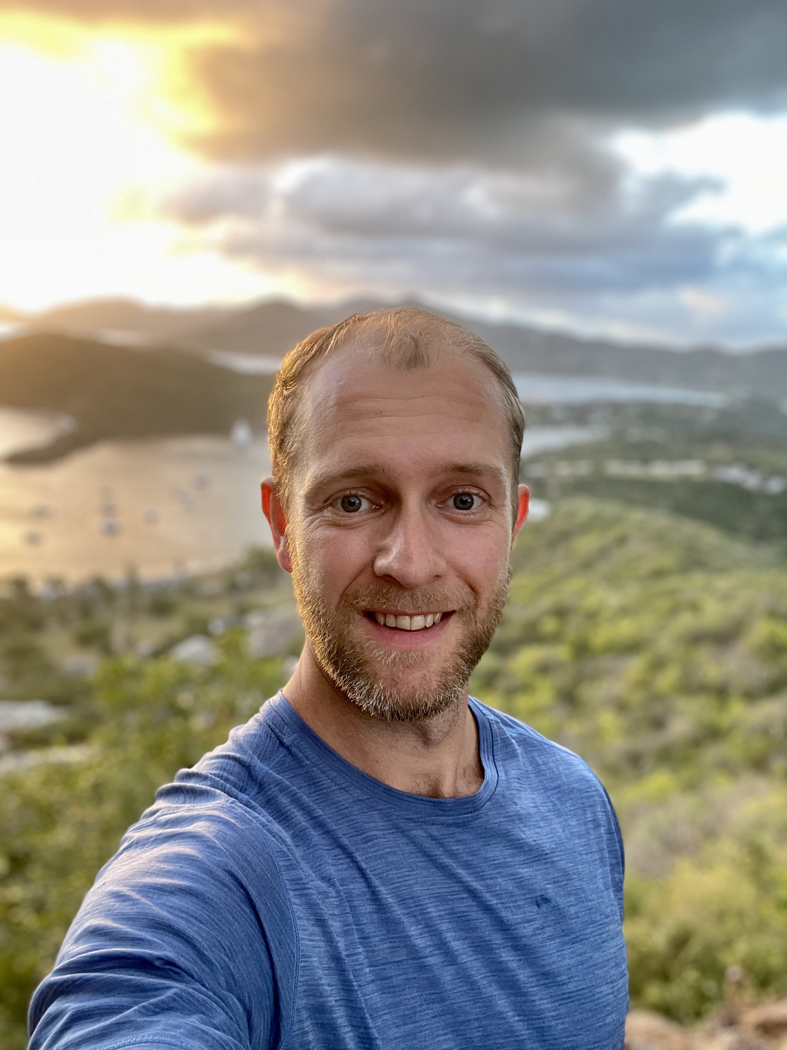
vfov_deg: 60.0
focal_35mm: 30
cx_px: 394
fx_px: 909
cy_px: 525
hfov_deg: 46.8
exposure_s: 1/60
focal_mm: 2.71
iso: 100
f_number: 2.2
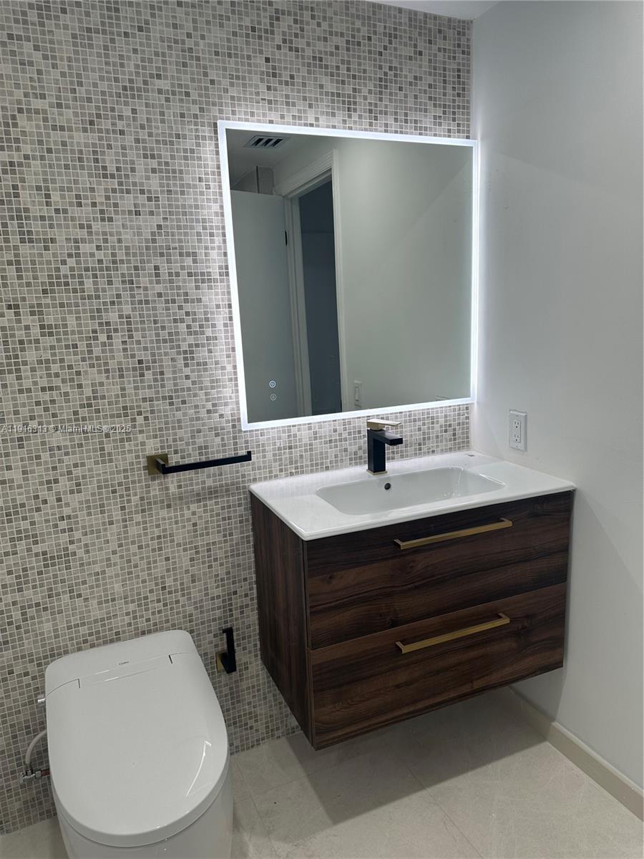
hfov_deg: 56.8
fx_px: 595
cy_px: 430
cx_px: 322
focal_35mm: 24
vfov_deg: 71.6
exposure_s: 1/160
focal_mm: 6.86
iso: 80
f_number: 1.78
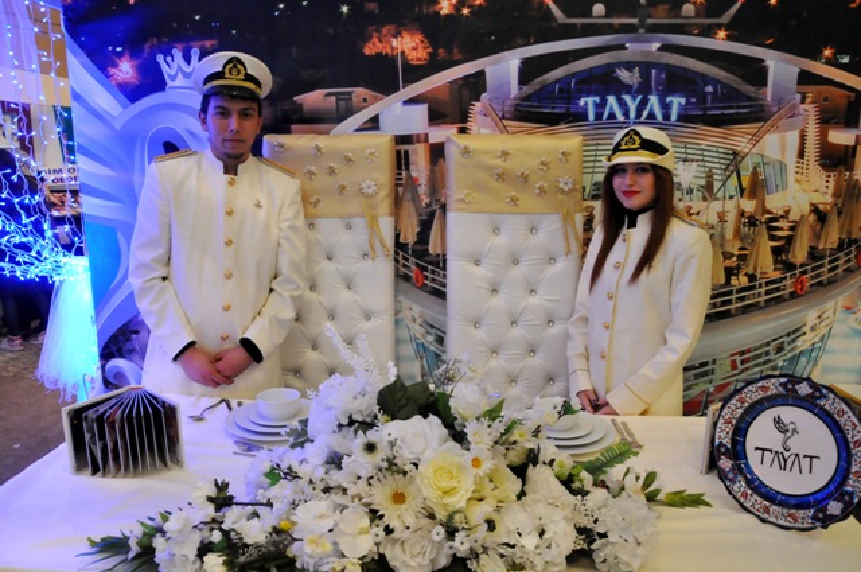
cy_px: 286
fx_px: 645
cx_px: 430
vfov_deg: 47.8
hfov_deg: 67.4
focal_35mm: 27
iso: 2000
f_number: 5.6
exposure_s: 1/40
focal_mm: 18
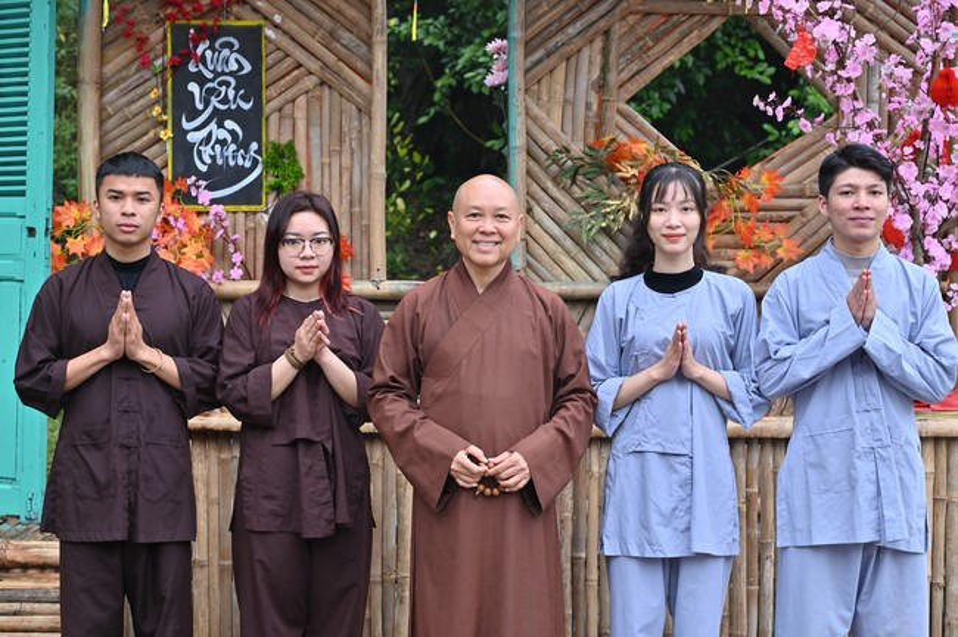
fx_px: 1648
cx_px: 479
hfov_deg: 32.4
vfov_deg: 21.9
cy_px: 318
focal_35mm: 62
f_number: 5.6
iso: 160
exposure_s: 1/100
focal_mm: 62
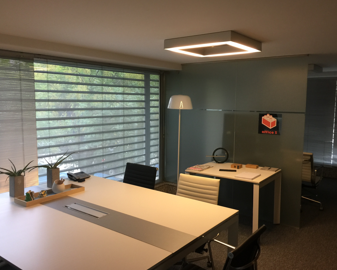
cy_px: 136
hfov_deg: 57.2
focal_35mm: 31
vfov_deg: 47.1
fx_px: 309
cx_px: 170
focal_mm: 4.15
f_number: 2.2
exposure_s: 1/17
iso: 50
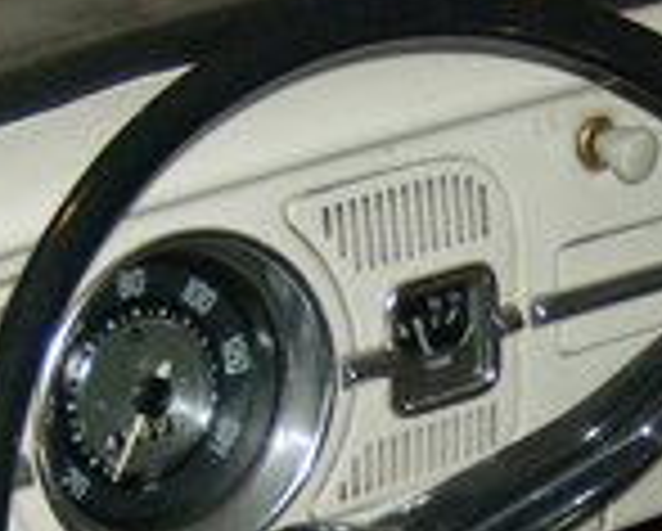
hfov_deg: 14.5
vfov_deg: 11.5
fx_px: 2590
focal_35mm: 132
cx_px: 558
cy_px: 616
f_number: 2.8
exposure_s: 1/60
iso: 200
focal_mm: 6
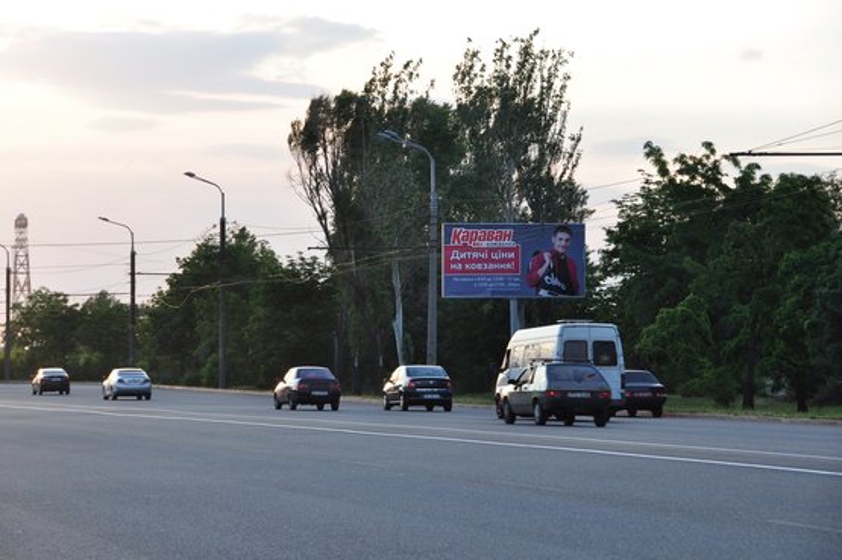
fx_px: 3155
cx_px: 421
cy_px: 280
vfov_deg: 10.1
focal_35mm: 135
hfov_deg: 15.2
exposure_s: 1/125
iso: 200
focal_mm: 90
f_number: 9
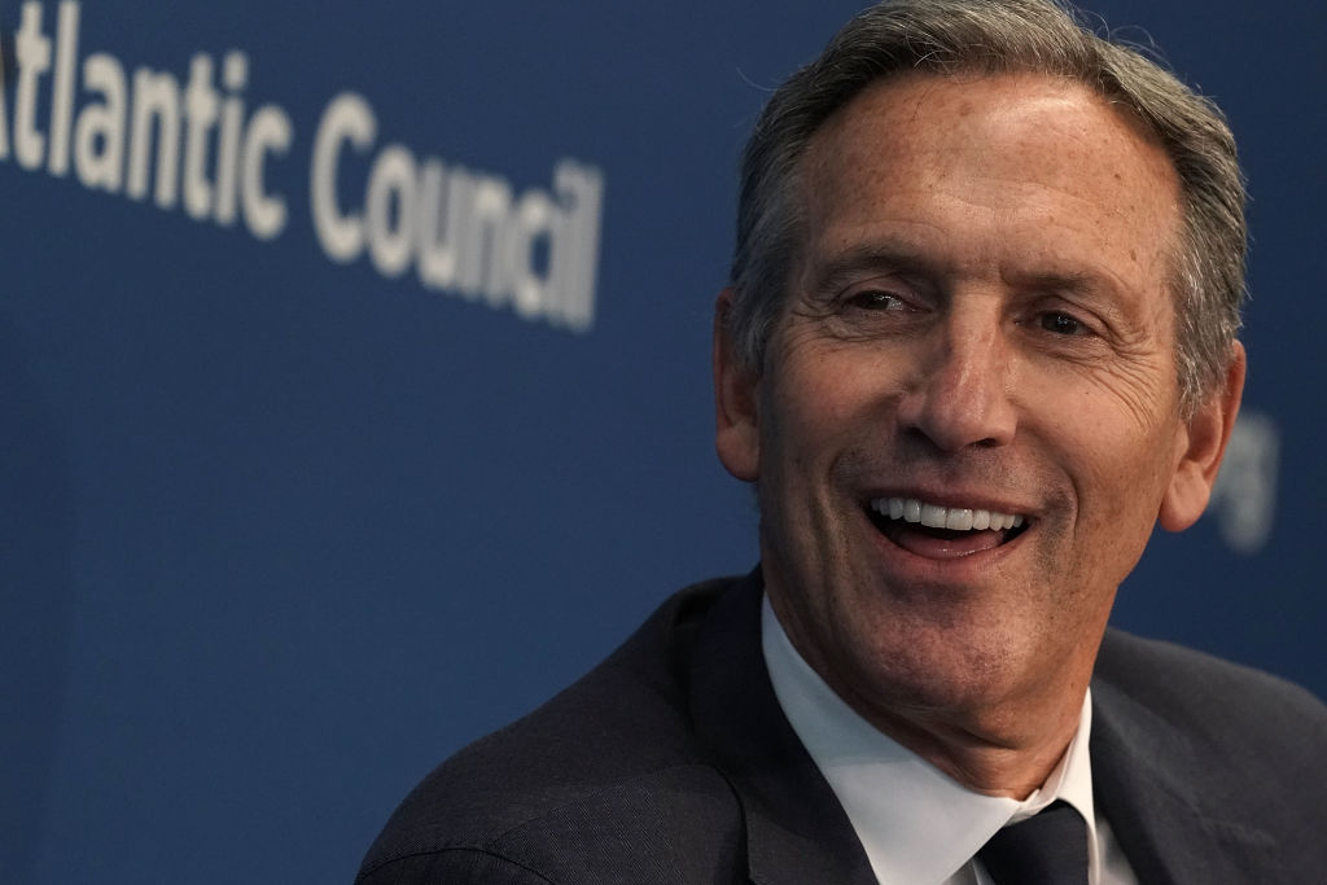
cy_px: 442
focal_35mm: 288
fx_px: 10617
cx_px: 664
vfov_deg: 4.8
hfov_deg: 7.2
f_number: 6.3
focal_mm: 288
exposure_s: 1/500
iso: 5000
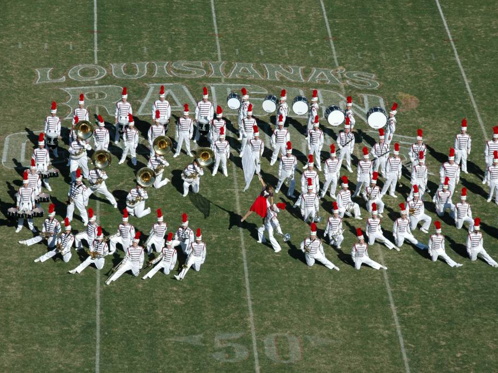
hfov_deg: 11.5
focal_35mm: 172
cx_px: 253
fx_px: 2468
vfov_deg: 8.7
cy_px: 186
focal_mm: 105
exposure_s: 1/800
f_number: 8
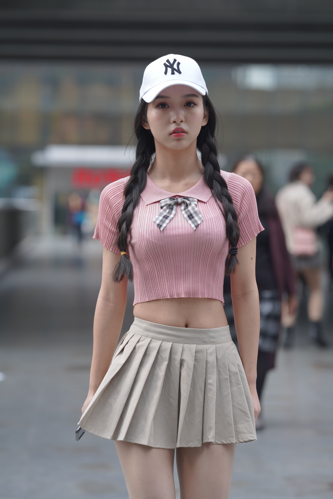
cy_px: 250
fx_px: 1873
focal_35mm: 135
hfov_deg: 10.2
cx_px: 166
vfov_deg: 15.2
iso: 320
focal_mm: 135
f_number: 4
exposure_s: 1/500
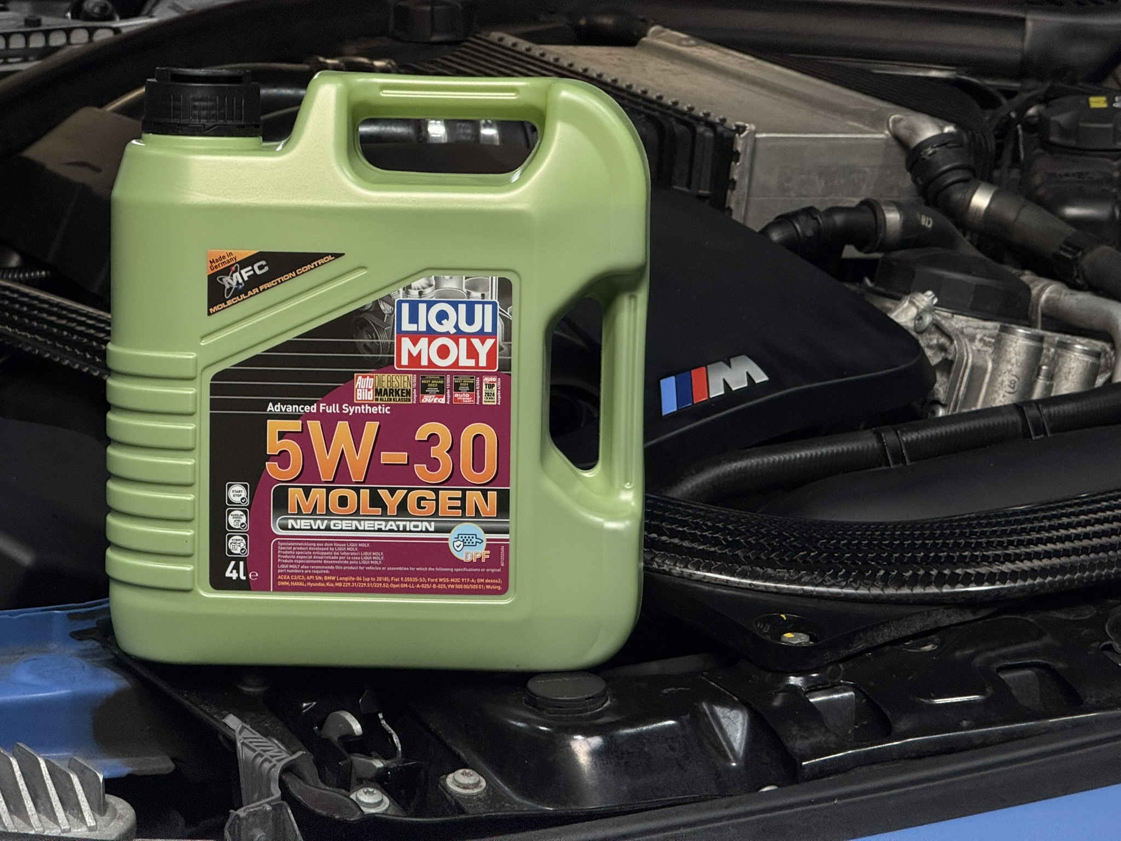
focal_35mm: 120
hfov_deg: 16.4
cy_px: 420
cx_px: 560
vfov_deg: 12.3
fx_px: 3886
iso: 160
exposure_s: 1/100
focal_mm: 15.66
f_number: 2.8
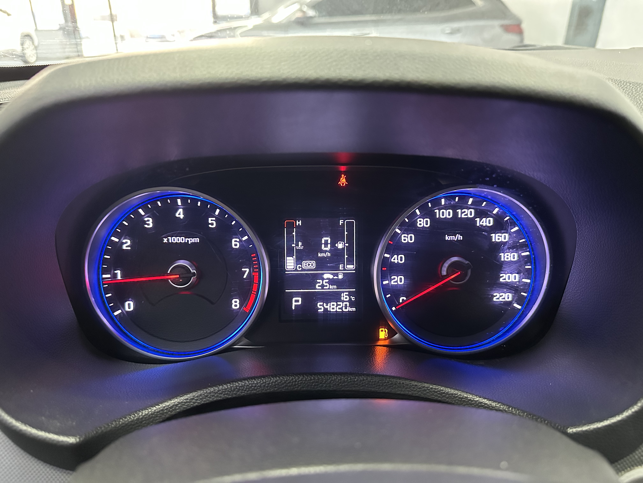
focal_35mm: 24
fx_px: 446
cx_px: 322
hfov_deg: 71.6
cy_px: 242
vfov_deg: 56.8
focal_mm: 6.86
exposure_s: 1/40
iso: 1000
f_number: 1.78
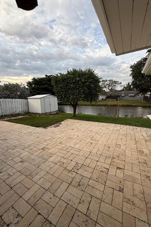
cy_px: 115
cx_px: 73
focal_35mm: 15
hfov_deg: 77.3
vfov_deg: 100.4
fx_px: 94
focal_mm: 2.22
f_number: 2.2
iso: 50
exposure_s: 1/265
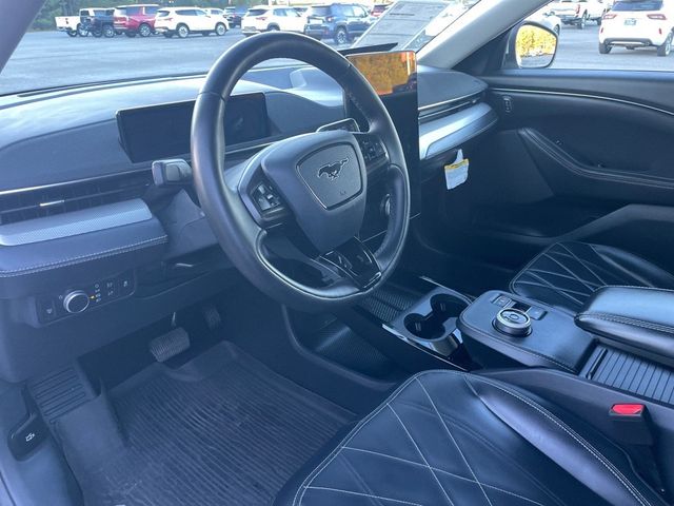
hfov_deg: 67.3
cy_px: 253
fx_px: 506
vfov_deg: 53.1
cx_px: 337
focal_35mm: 26
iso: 200
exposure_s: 1/60
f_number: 1.6
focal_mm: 4.2
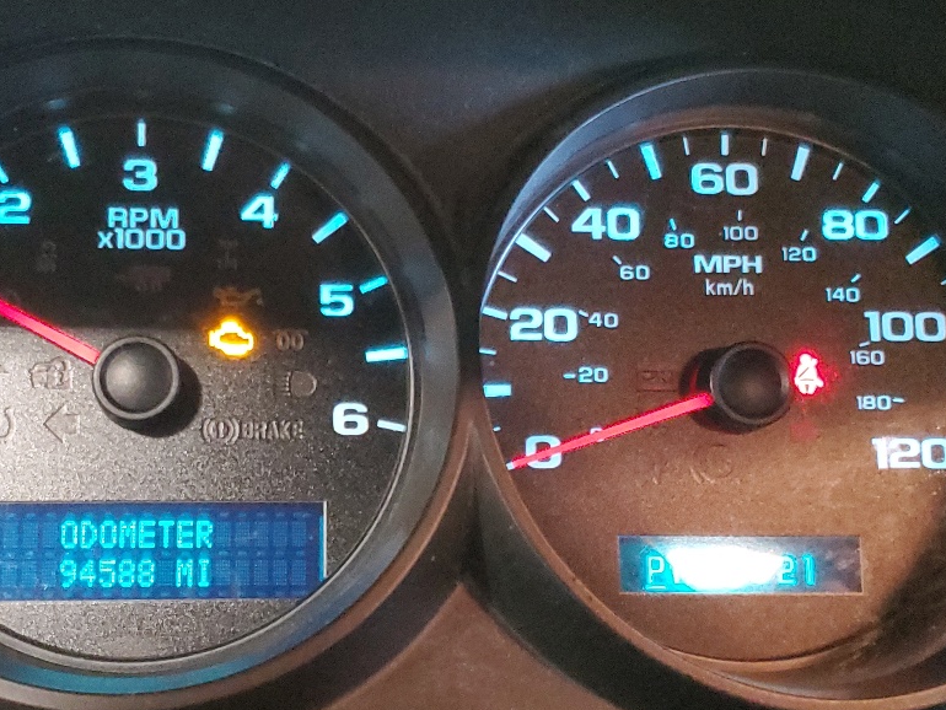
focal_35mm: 54
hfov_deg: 35.3
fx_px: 1476
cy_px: 381
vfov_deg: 27.0
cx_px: 353
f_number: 1.5
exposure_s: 1/15
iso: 645
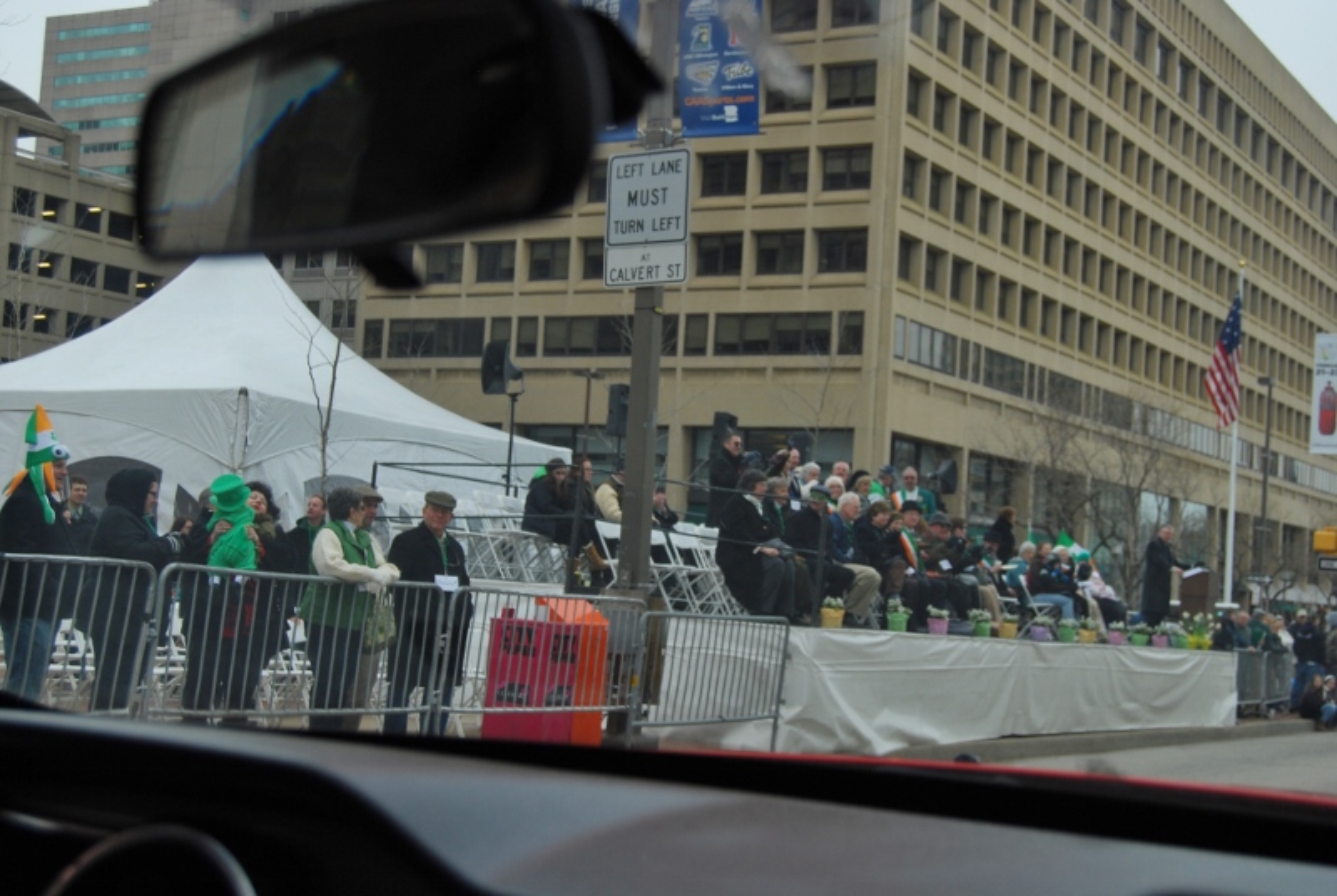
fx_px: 1953
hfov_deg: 37.8
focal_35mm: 52
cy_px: 448
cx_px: 668
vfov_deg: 25.8
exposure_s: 1/160
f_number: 5.6
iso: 200
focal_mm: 35
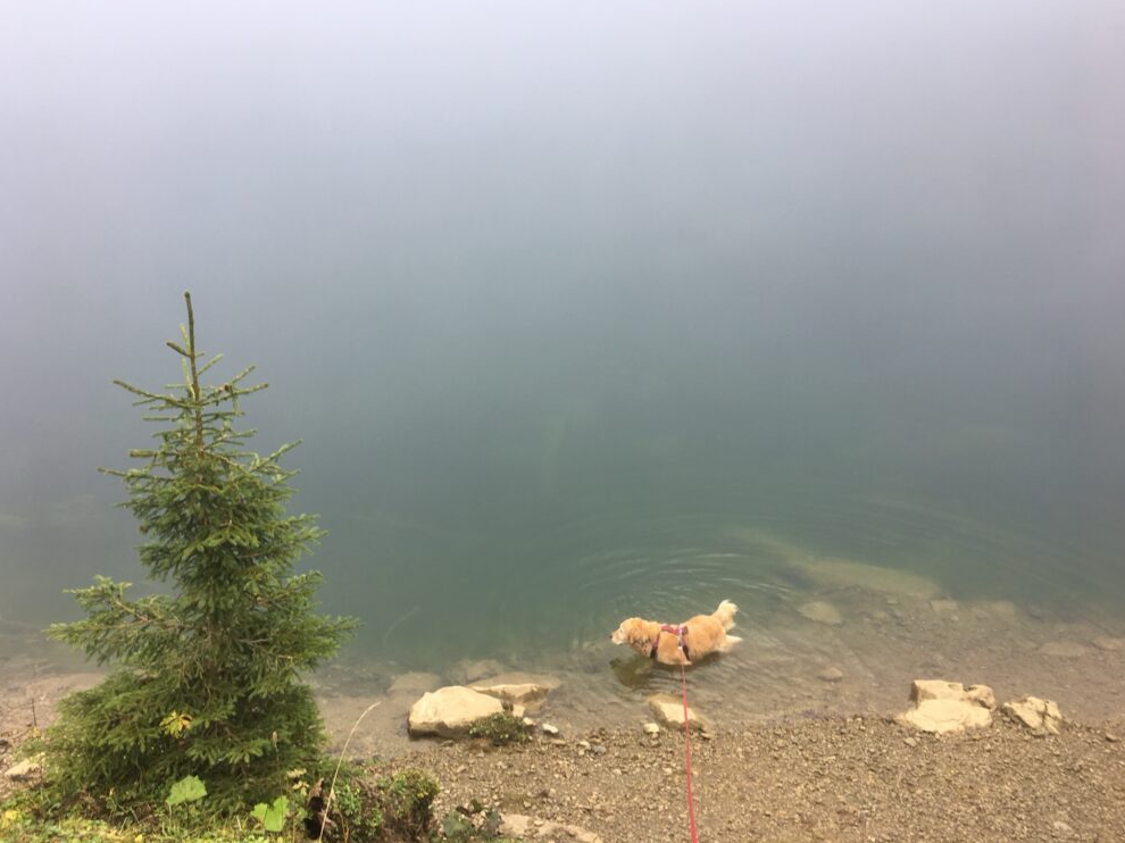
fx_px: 975
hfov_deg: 60.0
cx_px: 559
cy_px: 411
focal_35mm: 30
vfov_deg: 46.8
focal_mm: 4.15
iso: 25
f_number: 2.2
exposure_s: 1/120
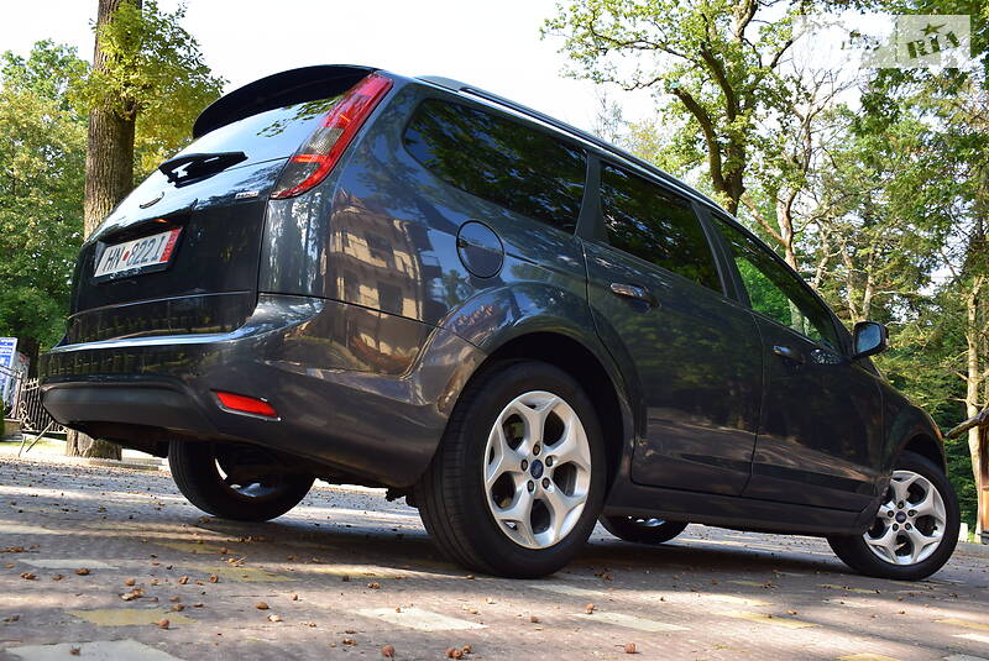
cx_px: 494
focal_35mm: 34
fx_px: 949
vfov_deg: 38.4
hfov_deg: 55.1
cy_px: 330
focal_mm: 23
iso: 400
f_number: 9
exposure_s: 1/100
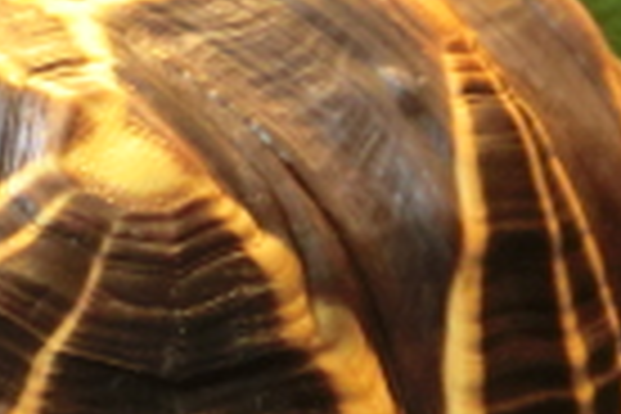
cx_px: -144
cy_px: 657
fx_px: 2329
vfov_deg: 9.8
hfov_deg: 14.6
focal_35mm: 135
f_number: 3
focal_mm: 5
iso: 800
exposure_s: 1/60
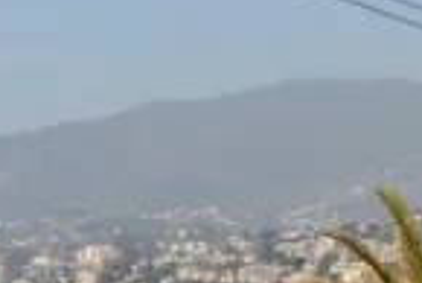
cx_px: 777
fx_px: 2147
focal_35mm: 183
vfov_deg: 7.5
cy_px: 232
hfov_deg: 10.5
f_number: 13
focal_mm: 45
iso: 200
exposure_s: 1/320
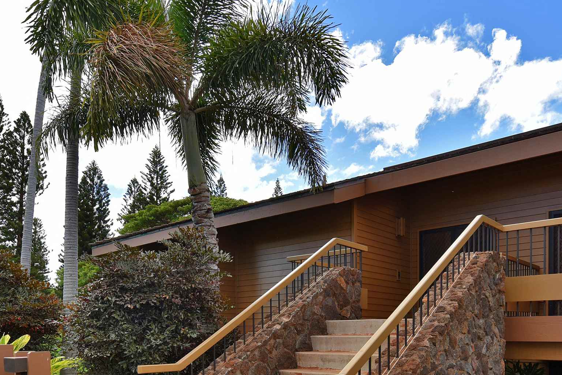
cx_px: 301
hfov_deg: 58.6
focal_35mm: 32
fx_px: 500
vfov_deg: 38.5
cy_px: 334
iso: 100
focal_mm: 16
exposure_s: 1/200
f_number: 7.1
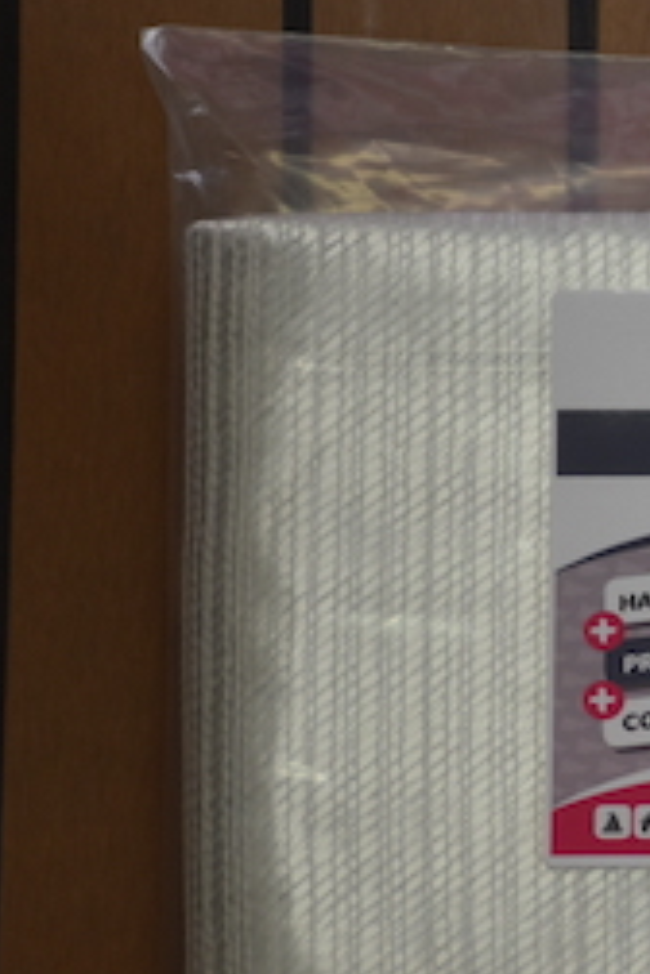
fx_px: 7231
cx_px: 1103
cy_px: 659
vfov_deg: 7.7
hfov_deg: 5.1
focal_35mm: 267
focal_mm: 70
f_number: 5.6
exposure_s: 1/125
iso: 400
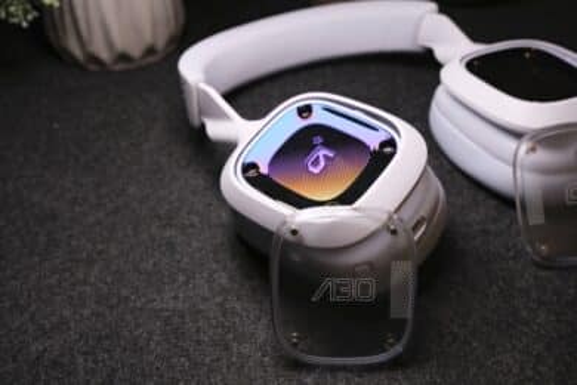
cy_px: 192
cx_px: 288
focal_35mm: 39
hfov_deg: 49.6
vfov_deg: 34.2
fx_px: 625
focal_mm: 26
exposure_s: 1/40
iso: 400
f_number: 6.4
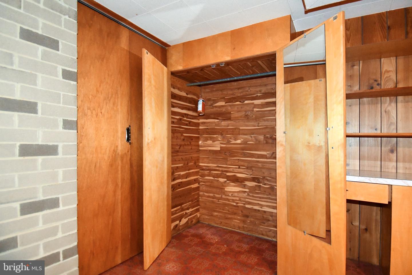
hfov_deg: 90.0
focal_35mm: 18
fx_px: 206
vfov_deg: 67.4
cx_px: 206
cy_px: 138
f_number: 4
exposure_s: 1/60
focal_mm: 12
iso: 5600
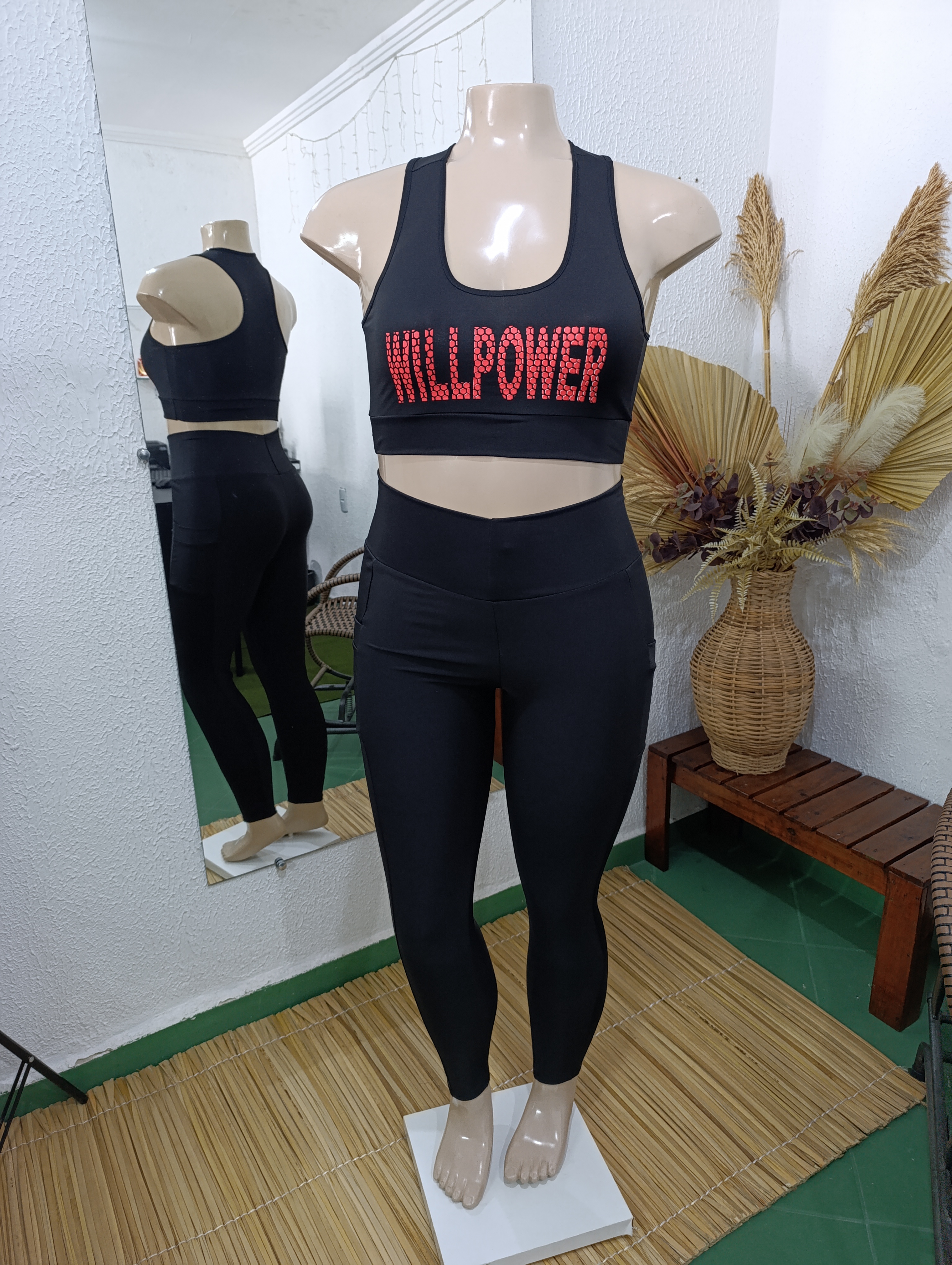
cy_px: 632
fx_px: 841
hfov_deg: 59.0
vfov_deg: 73.8
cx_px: 476
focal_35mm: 23
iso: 1000
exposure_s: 1/60
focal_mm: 6.14
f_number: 1.6
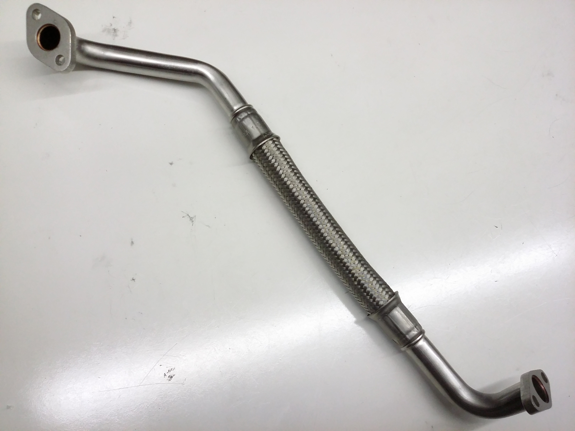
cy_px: 216
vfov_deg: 44.2
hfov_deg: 56.8
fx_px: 532
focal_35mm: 32
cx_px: 288
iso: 200
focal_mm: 3.4
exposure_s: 1/24
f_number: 2.4
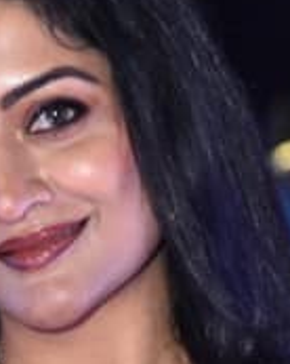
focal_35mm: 449
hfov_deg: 3.4
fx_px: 4826
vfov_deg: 4.3
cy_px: 678
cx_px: 74
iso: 2000
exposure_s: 1/125
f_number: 4
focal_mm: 86
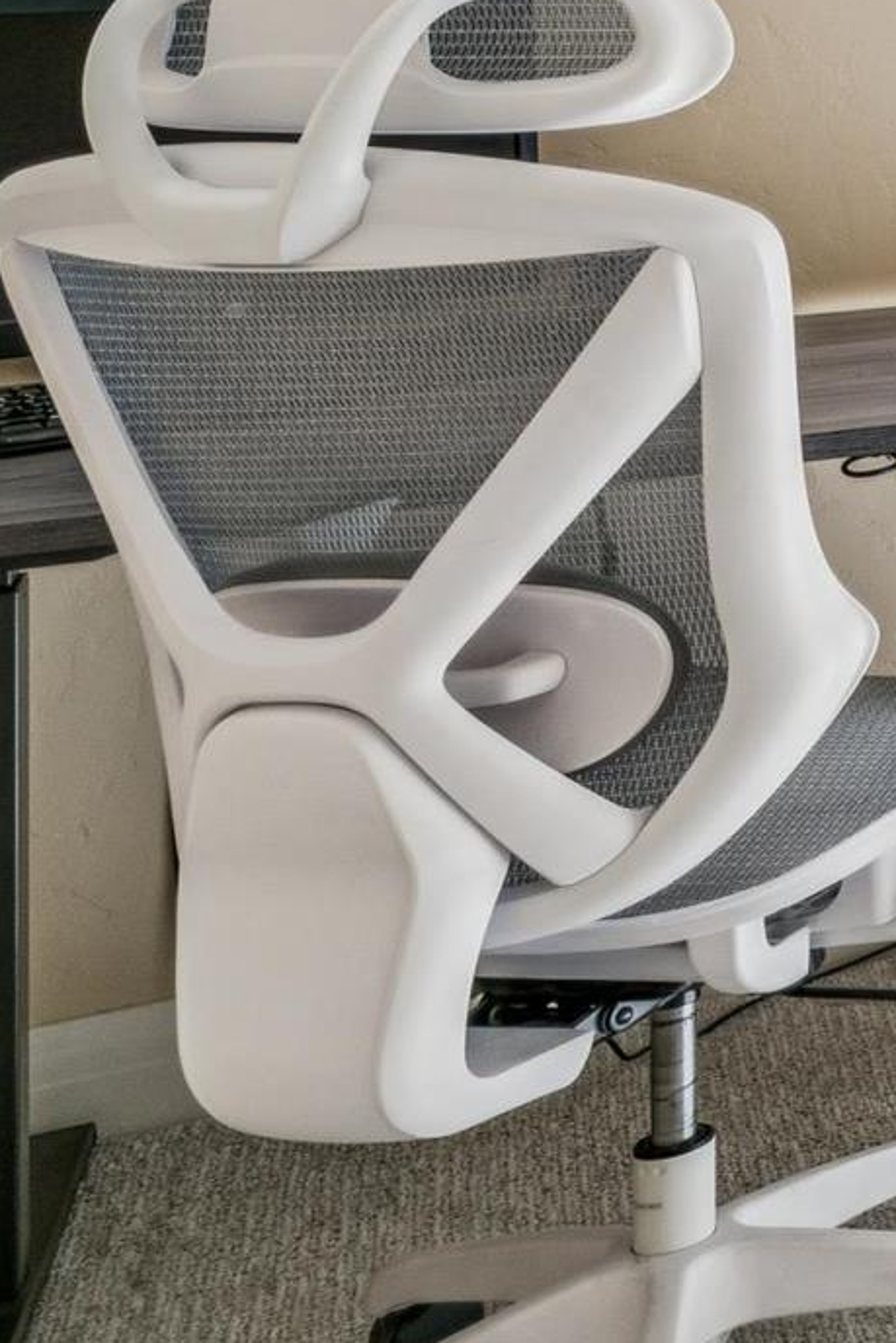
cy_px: -119
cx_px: 2807
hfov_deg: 10.9
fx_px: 2583
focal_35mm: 69
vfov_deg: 26.9
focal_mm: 15.5
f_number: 13
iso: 400
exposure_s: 1/30
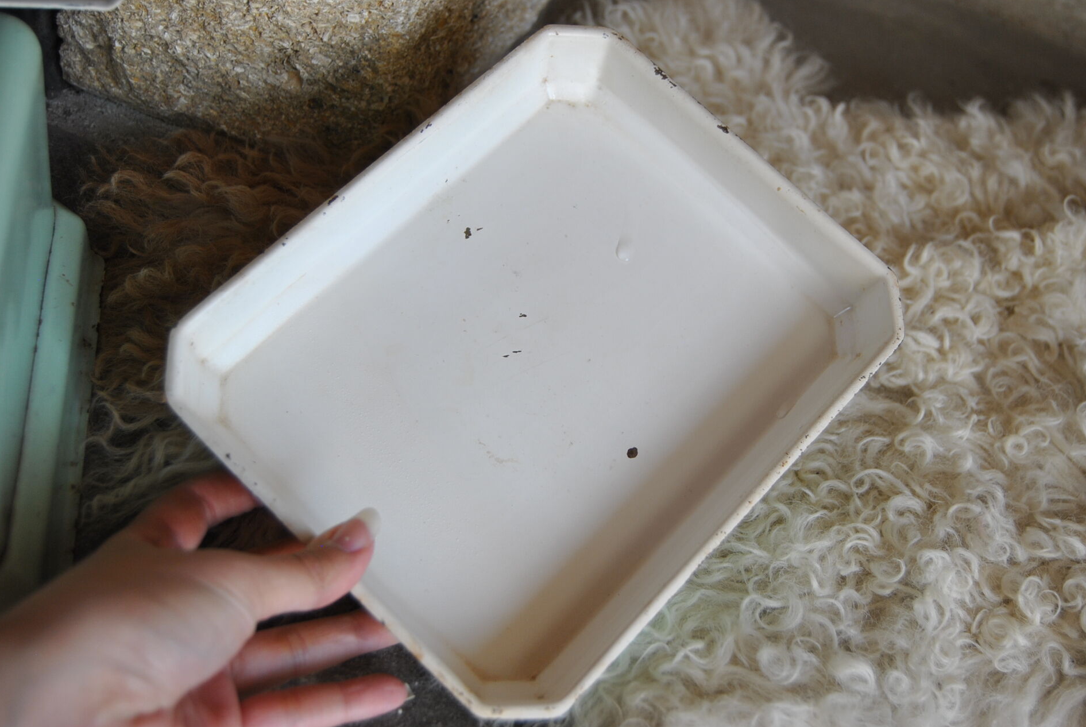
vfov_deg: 31.3
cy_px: 357
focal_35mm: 43
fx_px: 1299
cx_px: 552
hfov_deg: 45.4
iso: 200
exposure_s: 1/60
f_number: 4
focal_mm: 28
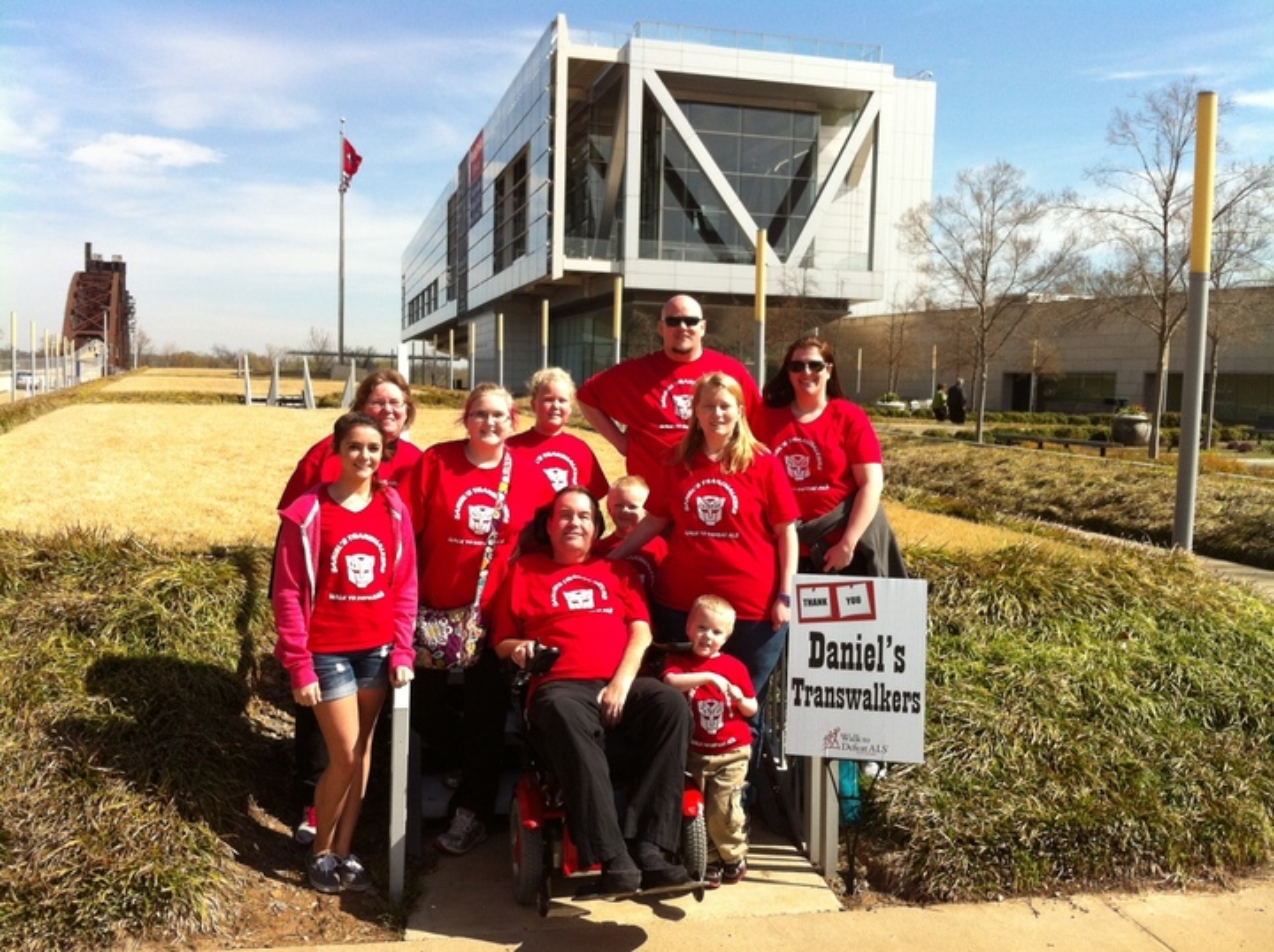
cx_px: 637
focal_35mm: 35
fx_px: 1286
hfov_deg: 52.7
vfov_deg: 40.6
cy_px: 476
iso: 80
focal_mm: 3.85
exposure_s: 1/1207
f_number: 2.8
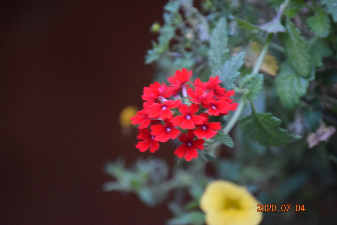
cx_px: 168
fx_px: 2808
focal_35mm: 300
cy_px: 112
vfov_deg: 4.6
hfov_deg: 6.9
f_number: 5.6
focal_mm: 200
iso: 3200
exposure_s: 1/60
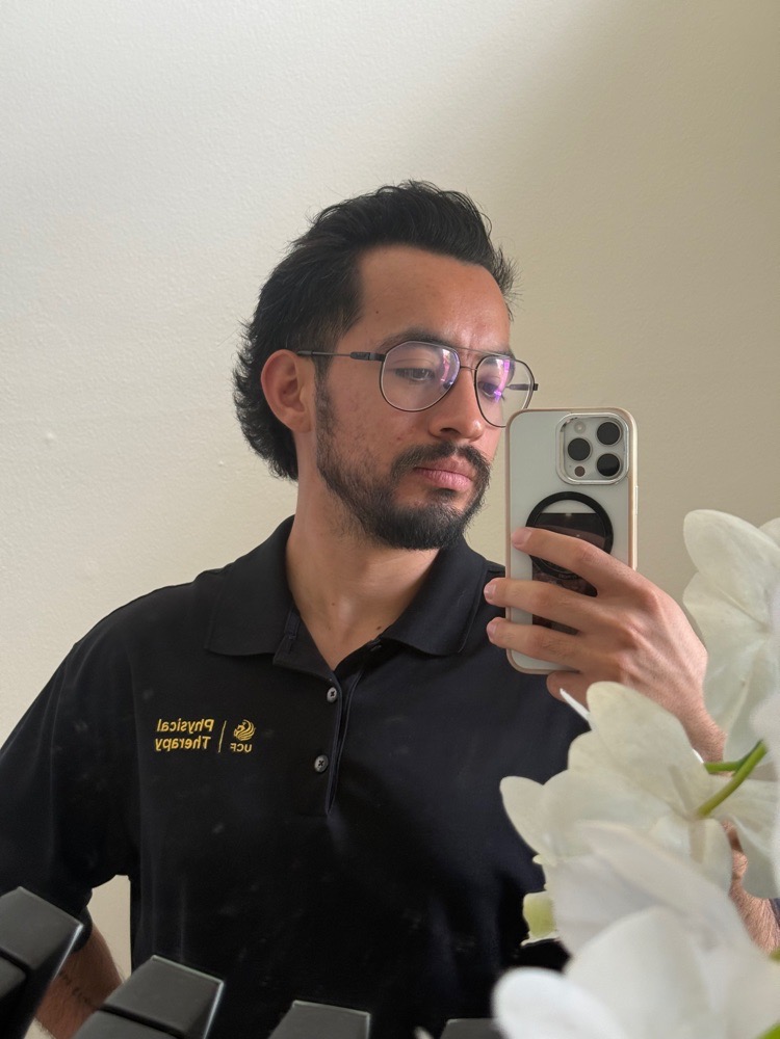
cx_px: 390
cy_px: 520
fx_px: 1442
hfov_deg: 30.3
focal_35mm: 48
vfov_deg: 39.7
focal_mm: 6.76
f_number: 1.78
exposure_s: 1/60
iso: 125
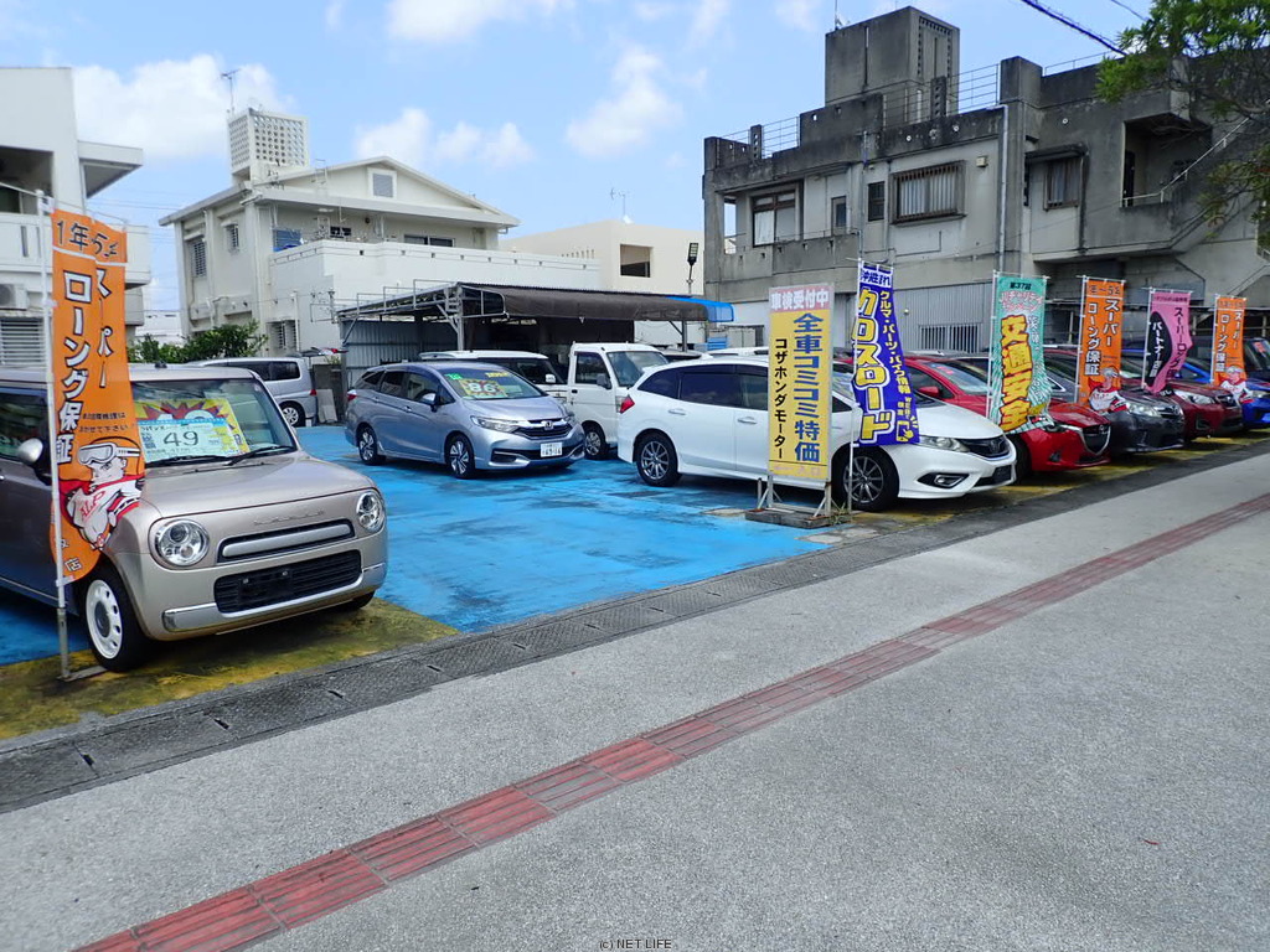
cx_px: 635
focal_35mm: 25
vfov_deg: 54.9
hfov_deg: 69.4
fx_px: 917
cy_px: 476
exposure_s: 1/160
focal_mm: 4.5
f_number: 8
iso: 100
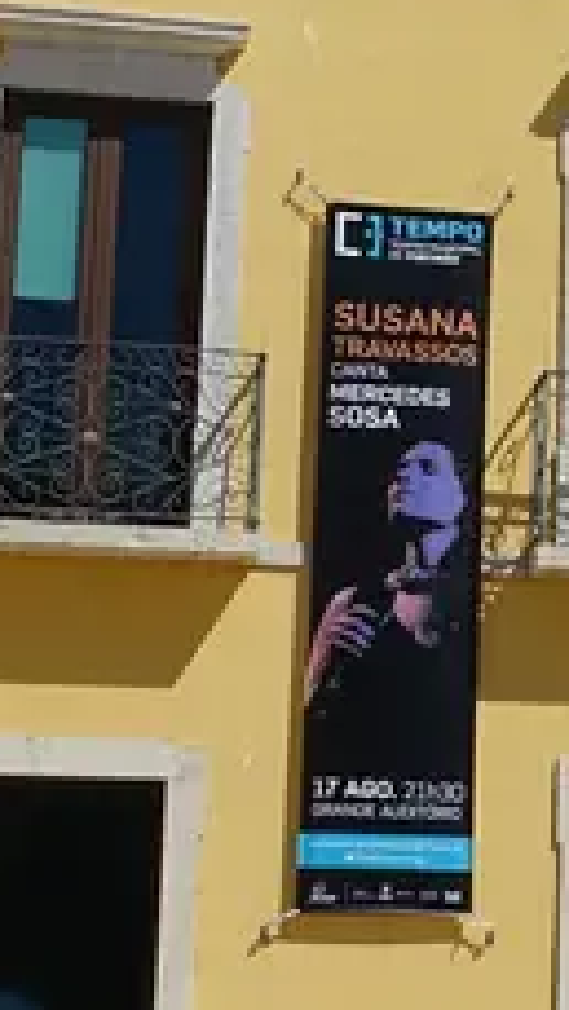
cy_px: 260
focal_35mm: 132
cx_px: 1014
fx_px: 3537
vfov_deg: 16.2
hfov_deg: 8.8
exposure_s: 1/125
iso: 125
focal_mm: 8.8
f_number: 5.6
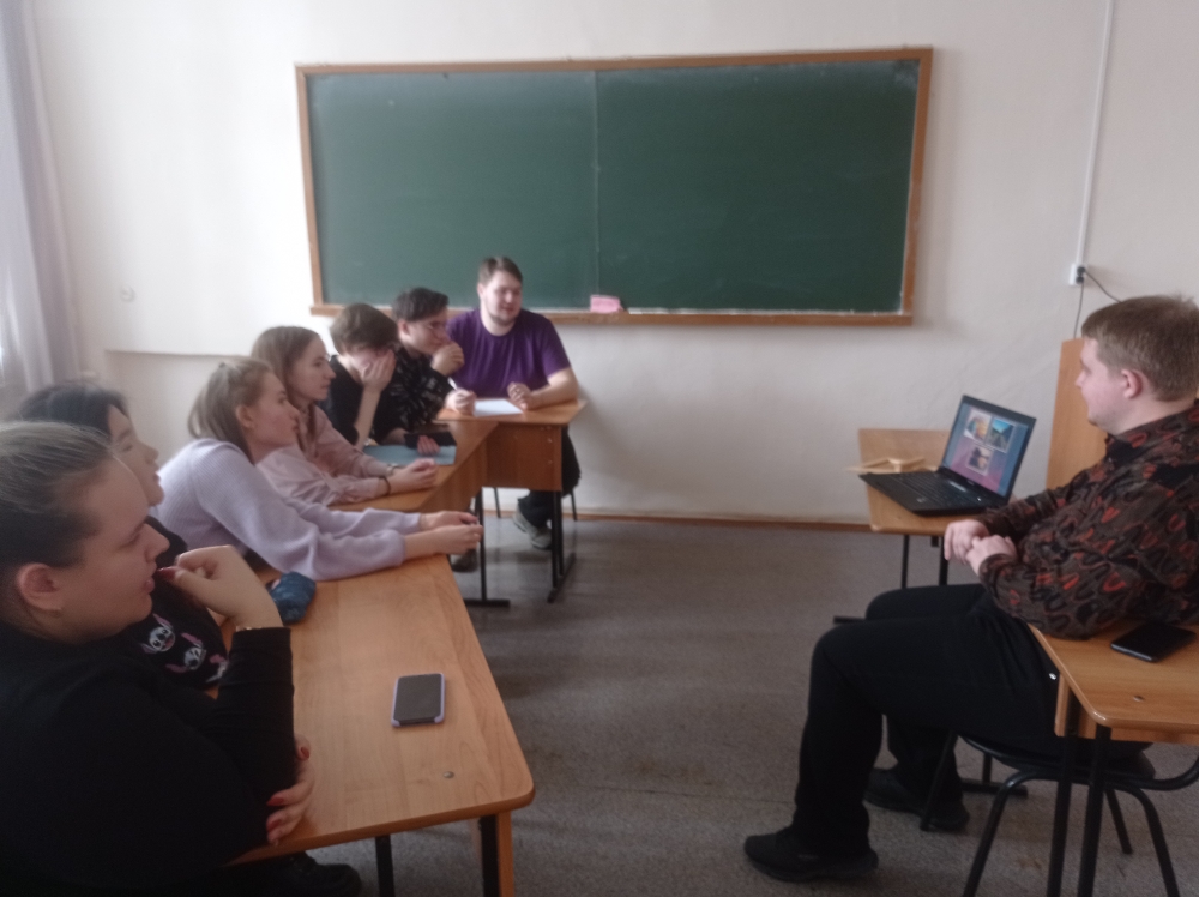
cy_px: 448
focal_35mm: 28
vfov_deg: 49.7
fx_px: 969
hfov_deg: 63.5
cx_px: 600
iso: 186
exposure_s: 1/33.3
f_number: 1.79
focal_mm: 4.7
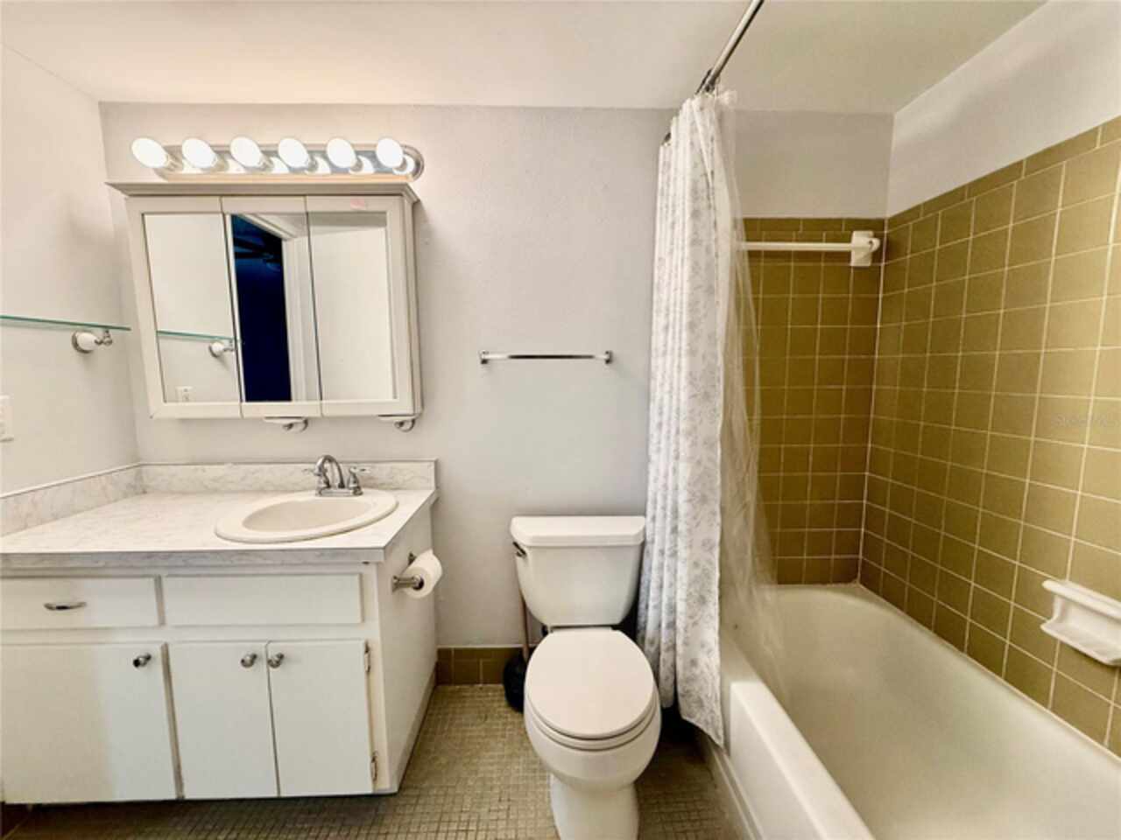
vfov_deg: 85.7
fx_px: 453
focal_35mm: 14
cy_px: 420
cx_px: 560
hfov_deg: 102.1
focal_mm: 2.22
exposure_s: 1/120
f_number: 2.2
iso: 320
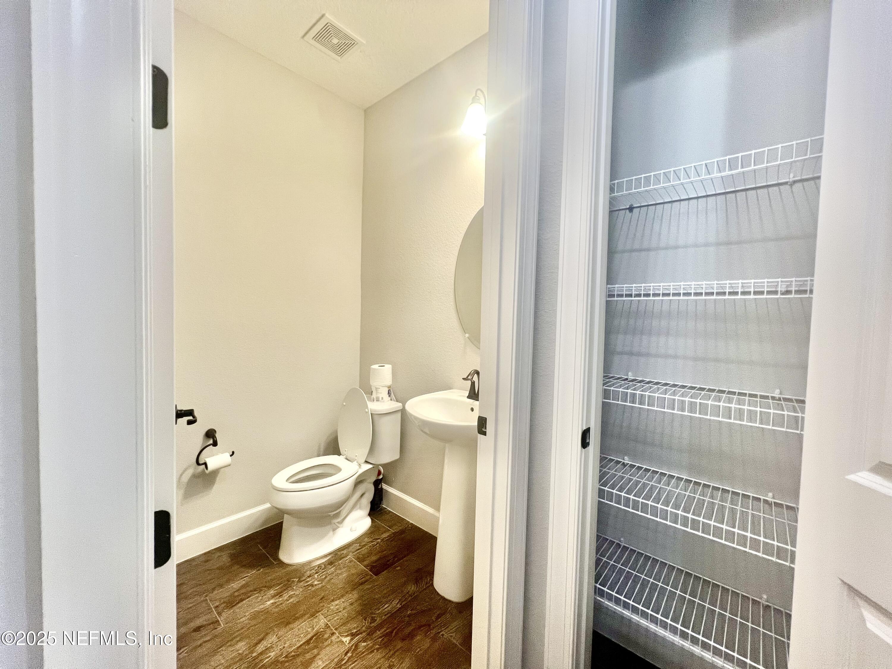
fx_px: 335
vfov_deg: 89.9
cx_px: 446
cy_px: 334
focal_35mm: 13
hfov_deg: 106.2
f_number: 1.8
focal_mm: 1.57
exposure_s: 1/120
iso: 125
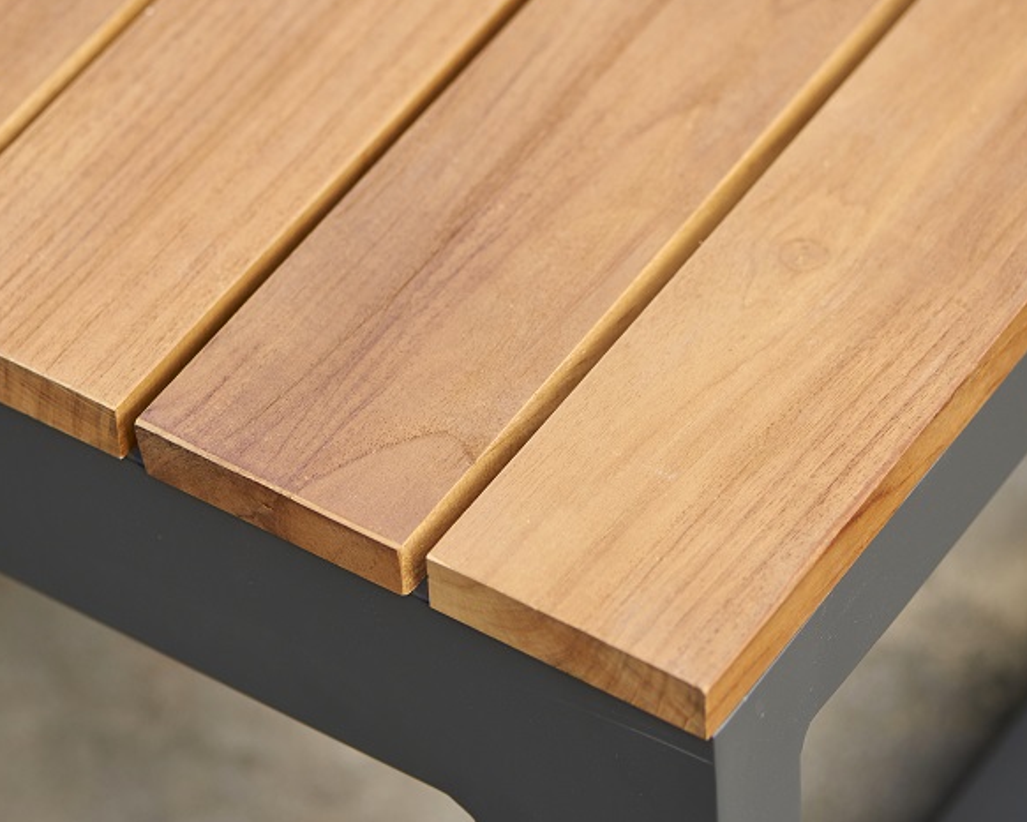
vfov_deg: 8.9
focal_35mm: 174
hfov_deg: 11.1
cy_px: 328
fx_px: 5291
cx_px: 378
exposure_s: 1/250
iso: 125
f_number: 4
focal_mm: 105
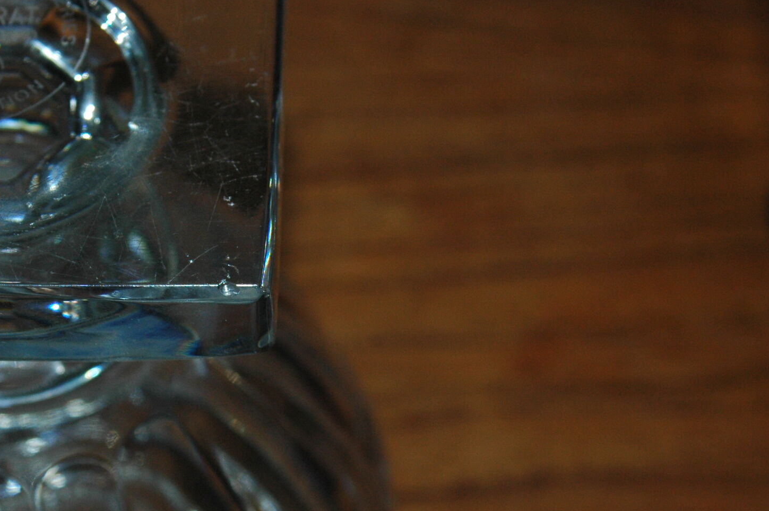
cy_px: 290
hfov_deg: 19.9
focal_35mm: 102
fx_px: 2177
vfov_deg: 13.4
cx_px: 200
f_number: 7.1
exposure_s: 1/125
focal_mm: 44
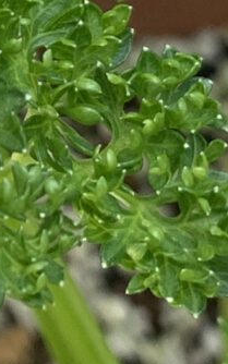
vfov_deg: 9.4
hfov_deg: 5.9
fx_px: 2096
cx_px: -347
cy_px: -314
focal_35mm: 211
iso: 25
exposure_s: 1/179
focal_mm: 4.25
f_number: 1.8
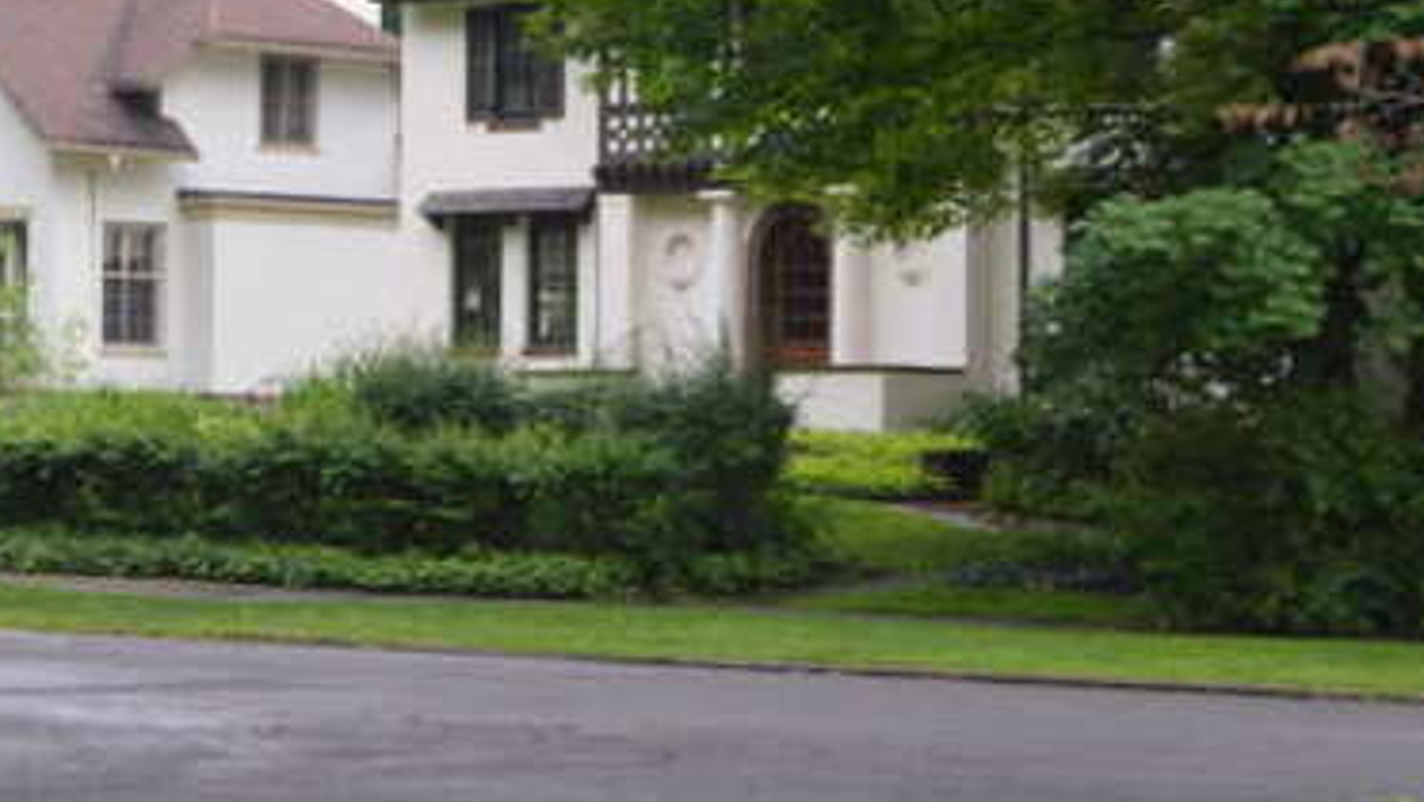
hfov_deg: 16.6
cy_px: 50
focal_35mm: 128
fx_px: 4834
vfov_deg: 9.4
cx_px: 199
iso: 100
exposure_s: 1/125
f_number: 5.6
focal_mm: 38
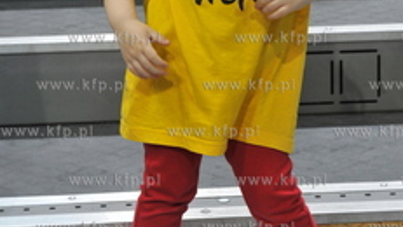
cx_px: 225
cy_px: 35
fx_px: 2031
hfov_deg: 11.3
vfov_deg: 6.4
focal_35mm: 190
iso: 2000
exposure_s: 1/250
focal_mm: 105
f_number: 8
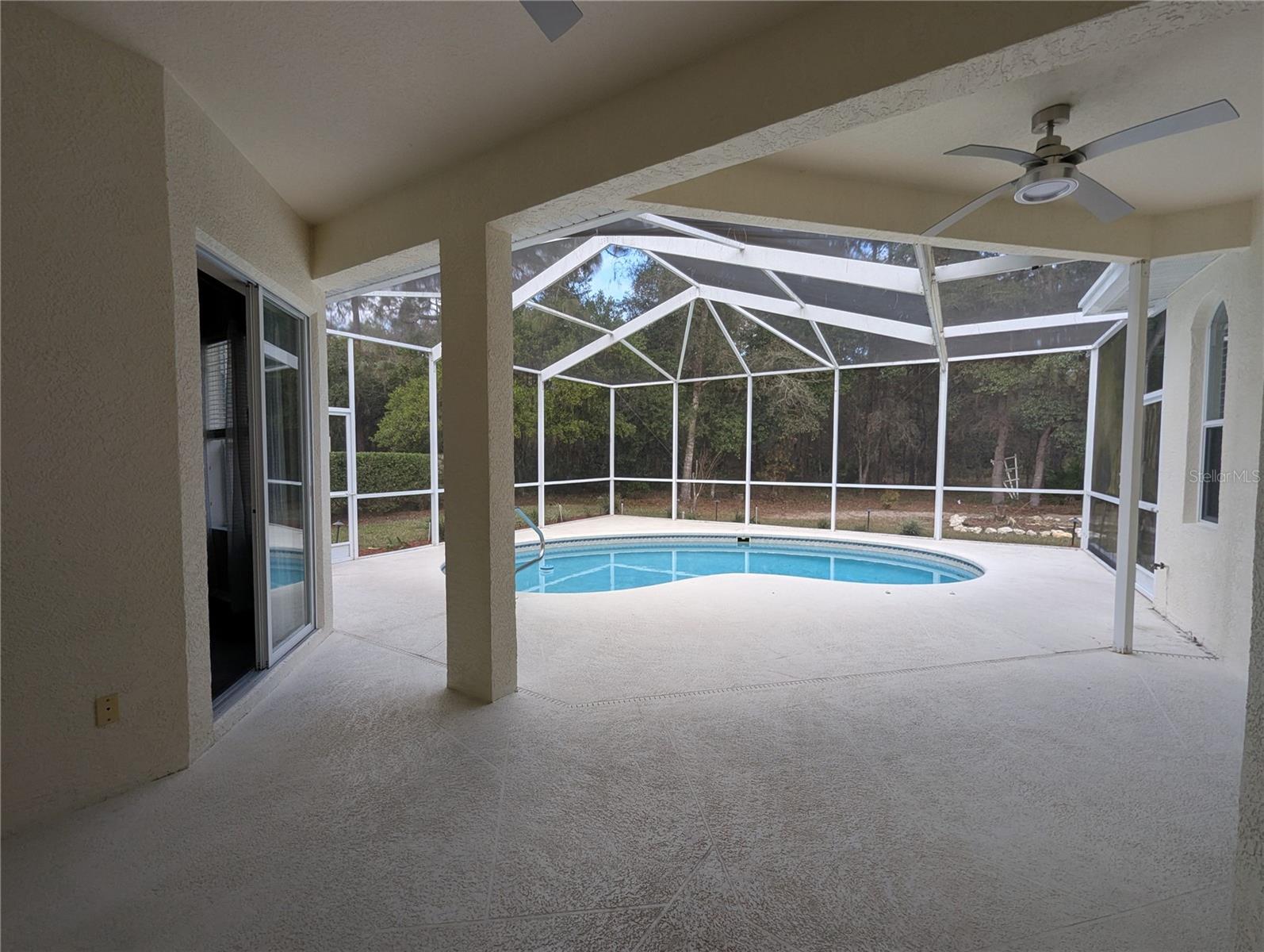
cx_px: 632
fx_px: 475
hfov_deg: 106.1
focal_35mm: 13
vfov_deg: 90.1
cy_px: 476
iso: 40
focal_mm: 1.95
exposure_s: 1/215
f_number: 2.2
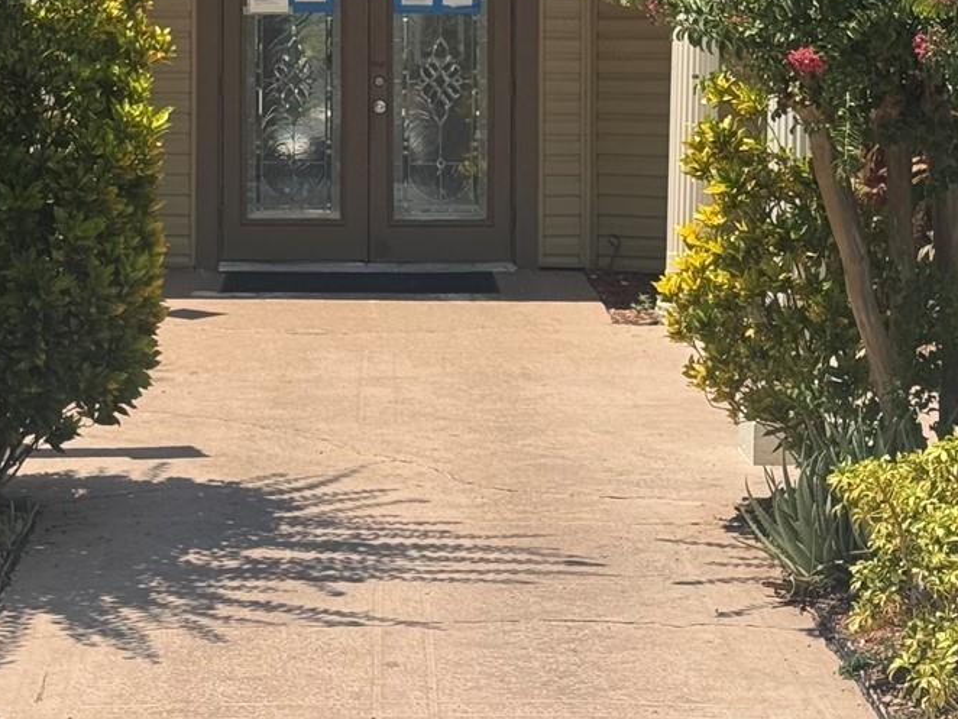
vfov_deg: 12.7
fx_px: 3211
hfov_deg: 17.0
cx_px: 402
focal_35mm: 116
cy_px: 107
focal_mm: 6.76
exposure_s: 1/4049
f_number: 1.78
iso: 64
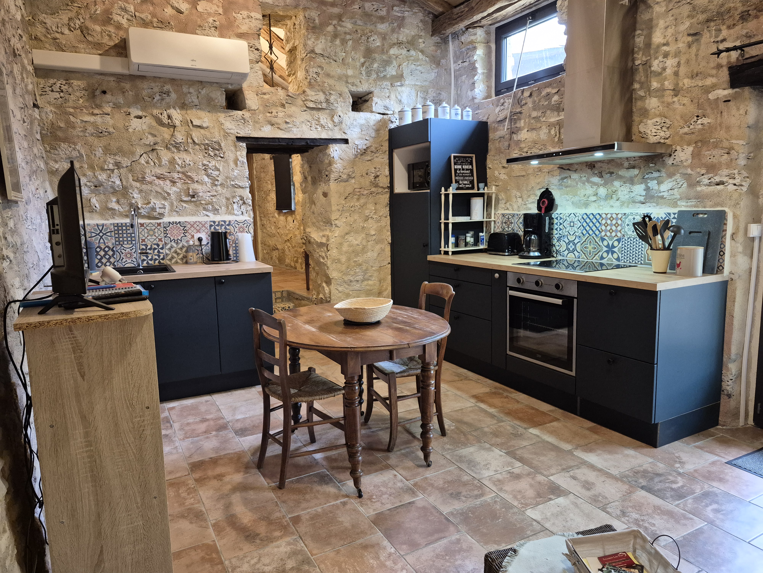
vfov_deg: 58.9
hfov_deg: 73.9
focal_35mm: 23
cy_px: 286
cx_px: 382
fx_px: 507
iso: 1000
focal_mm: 5.4
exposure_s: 1/100
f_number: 1.8
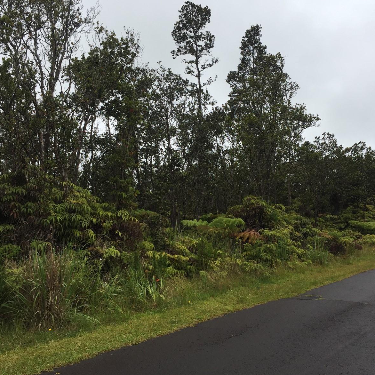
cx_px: 193
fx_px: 429
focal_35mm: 35
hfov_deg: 47.2
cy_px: 187
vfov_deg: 47.2
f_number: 2.2
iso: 32
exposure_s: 1/2198
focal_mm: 4.15
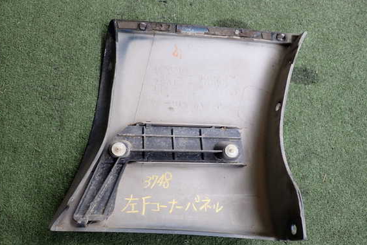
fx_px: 336
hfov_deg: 57.2
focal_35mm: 33
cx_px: 175
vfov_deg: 40.0
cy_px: 127
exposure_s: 1/125
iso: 160
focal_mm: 5.4
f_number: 2.3
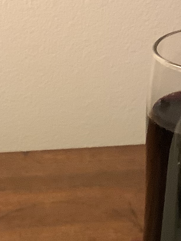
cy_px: 434
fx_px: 858
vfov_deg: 14.2
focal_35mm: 123
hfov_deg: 12.0
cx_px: 22
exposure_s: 1/60
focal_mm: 3.3
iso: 250
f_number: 2.4
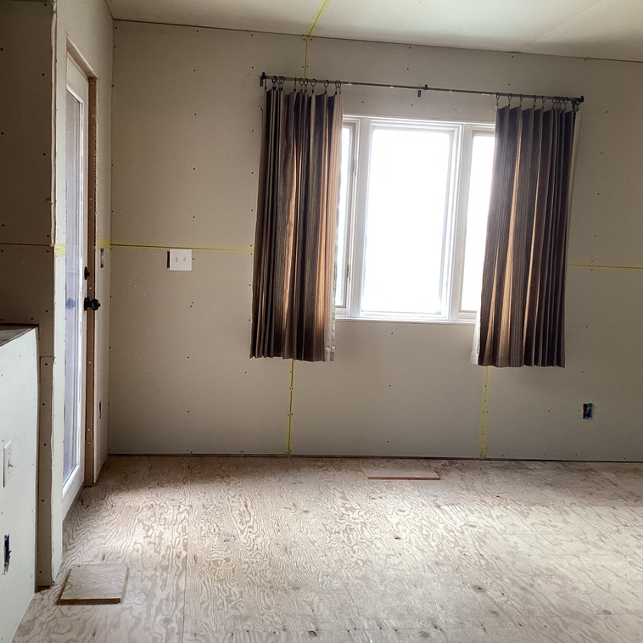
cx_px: 303
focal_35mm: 37
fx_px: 778
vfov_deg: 44.9
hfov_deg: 44.9
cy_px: 322
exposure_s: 1/60
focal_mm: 3.3
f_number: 2.4
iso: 125
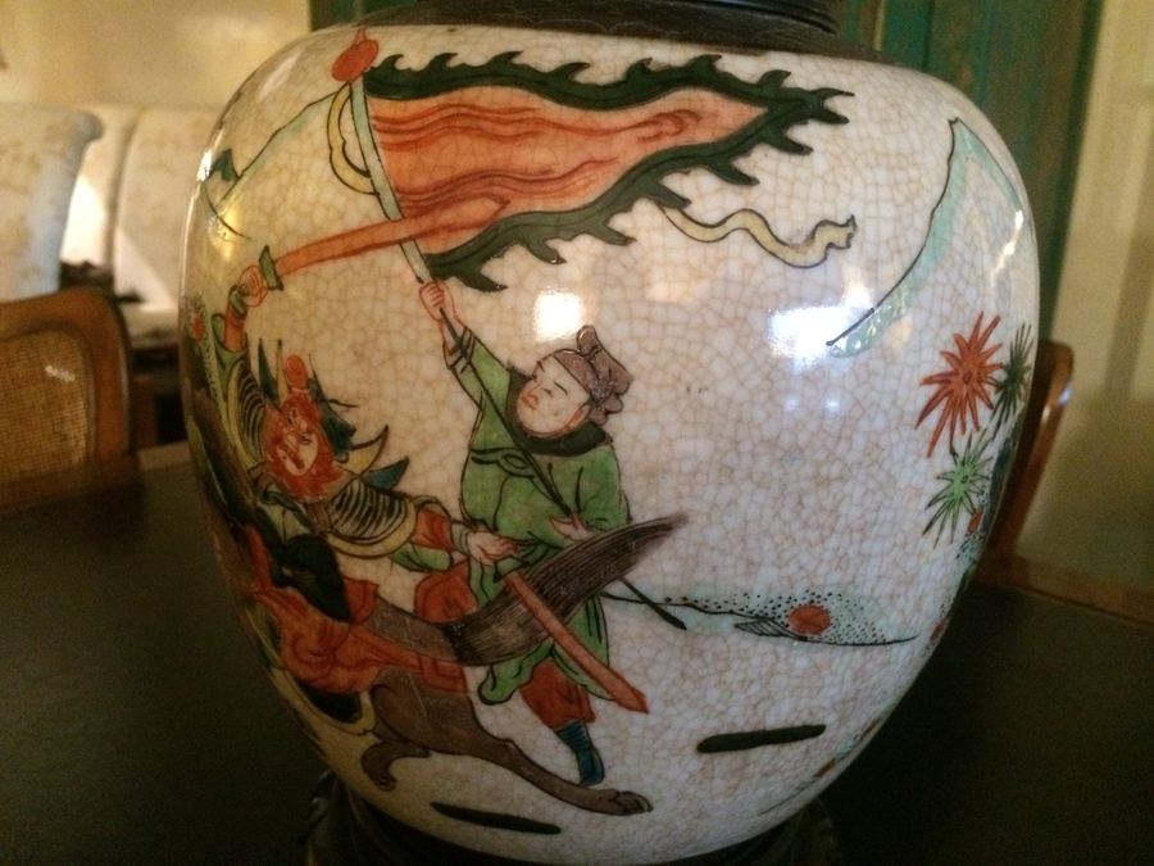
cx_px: 577
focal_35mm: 30
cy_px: 433
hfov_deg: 60.0
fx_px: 1000
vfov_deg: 46.8
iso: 500
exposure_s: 1/15
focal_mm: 4.12
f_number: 2.2
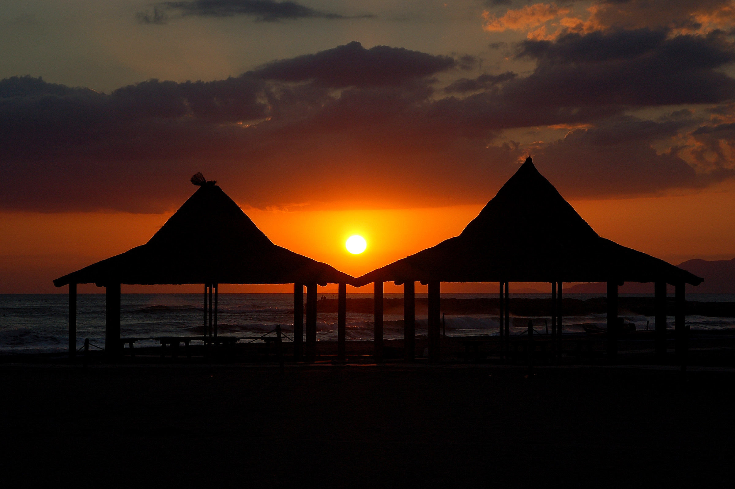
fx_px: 2142
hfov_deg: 19.5
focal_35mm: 105
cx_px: 368
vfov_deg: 13.0
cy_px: 244
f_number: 10
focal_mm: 70
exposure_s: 1/250
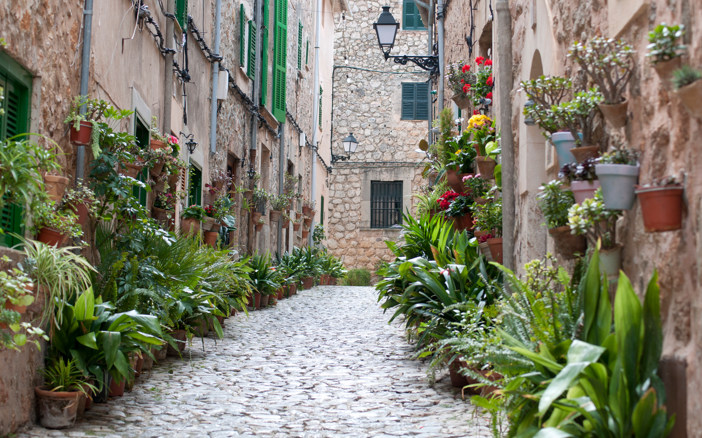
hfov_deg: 26.8
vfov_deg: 16.9
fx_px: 1473
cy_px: 215
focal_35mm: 77
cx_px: 352
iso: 200
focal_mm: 50
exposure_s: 1/200
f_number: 4.5
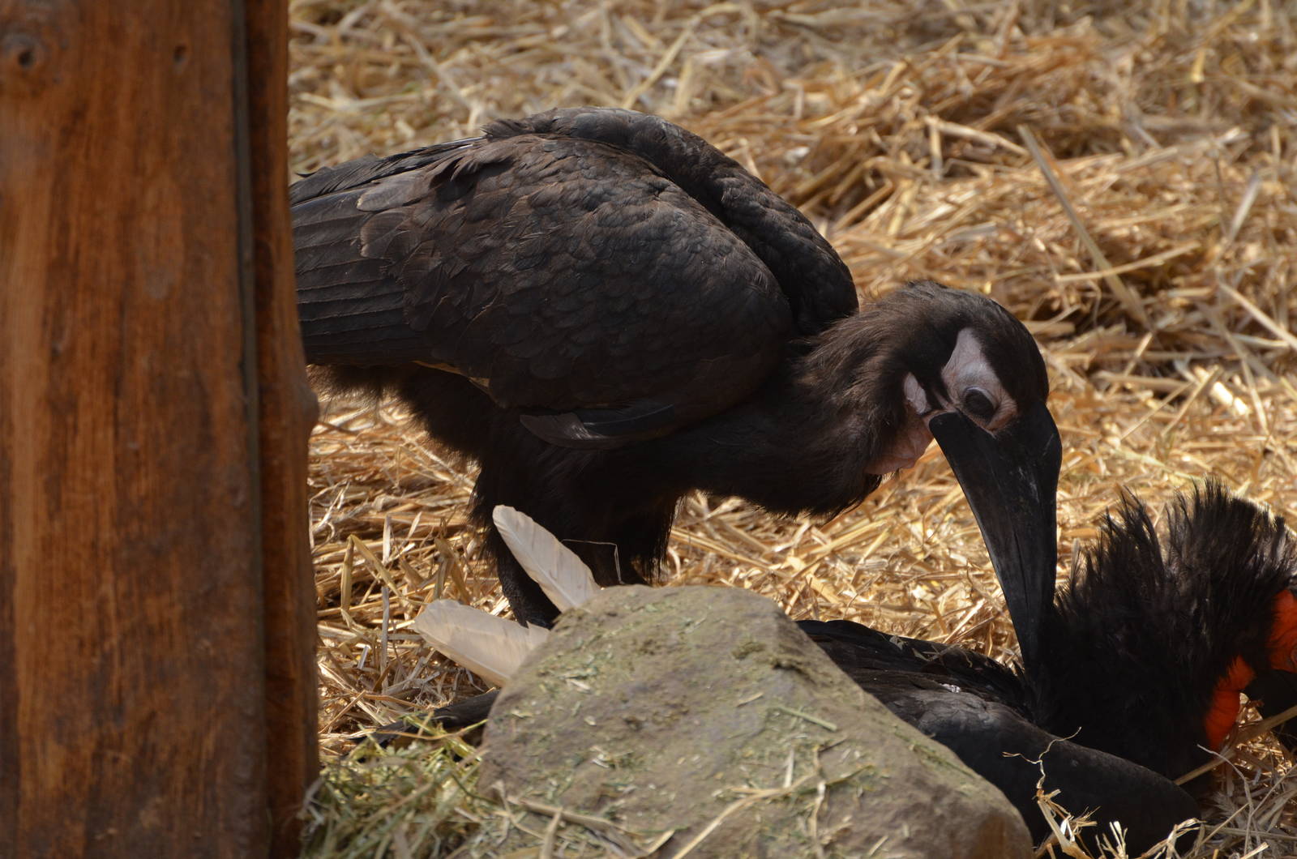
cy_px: 430
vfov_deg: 3.0
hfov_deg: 4.6
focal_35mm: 450
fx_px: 16180
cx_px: 648
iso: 800
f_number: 5.6
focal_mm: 300
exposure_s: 1/800
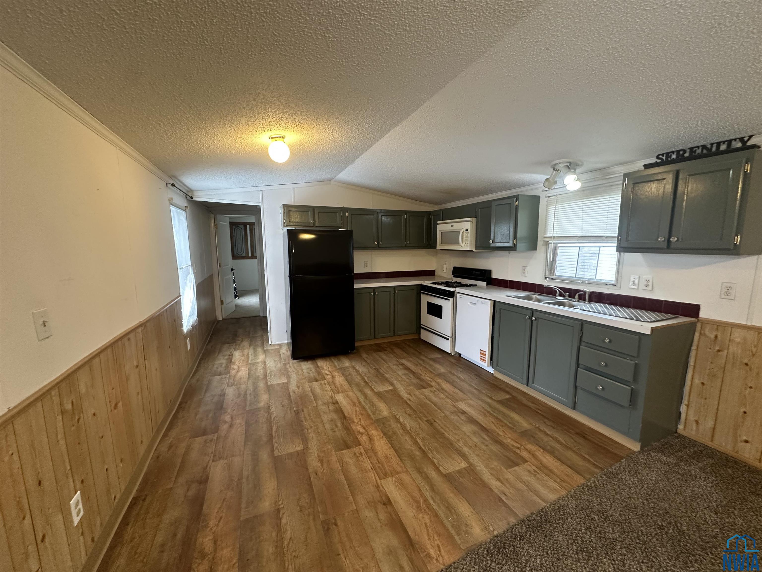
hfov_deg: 102.1
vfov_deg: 85.7
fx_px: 308
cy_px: 286
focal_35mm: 14
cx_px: 381
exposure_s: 1/60
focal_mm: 2.22
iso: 250
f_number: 2.2
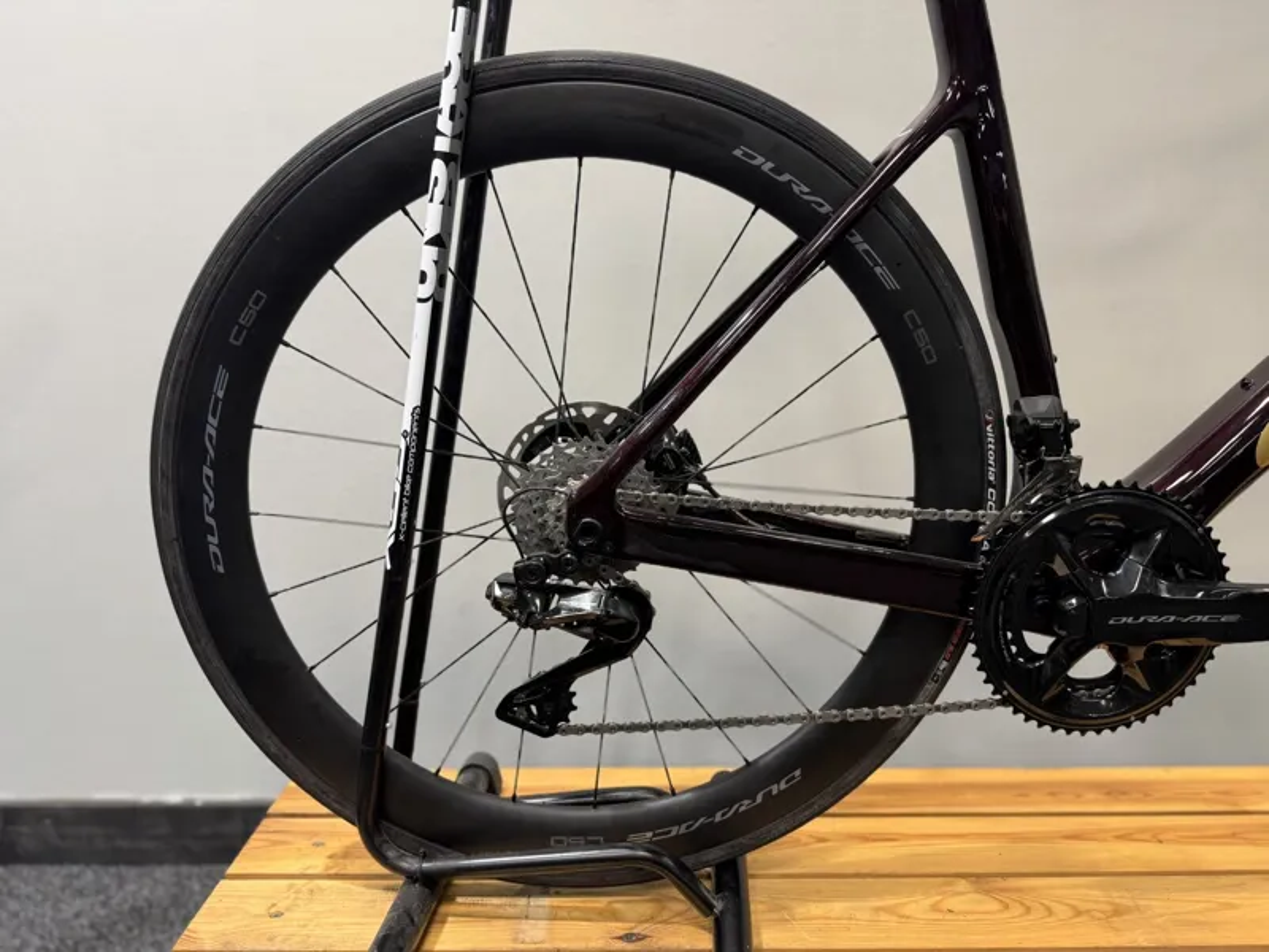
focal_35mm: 24
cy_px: 476
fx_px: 880
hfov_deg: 71.6
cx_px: 634
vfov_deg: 56.8
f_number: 1.78
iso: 160
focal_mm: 6.76
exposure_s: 1/50
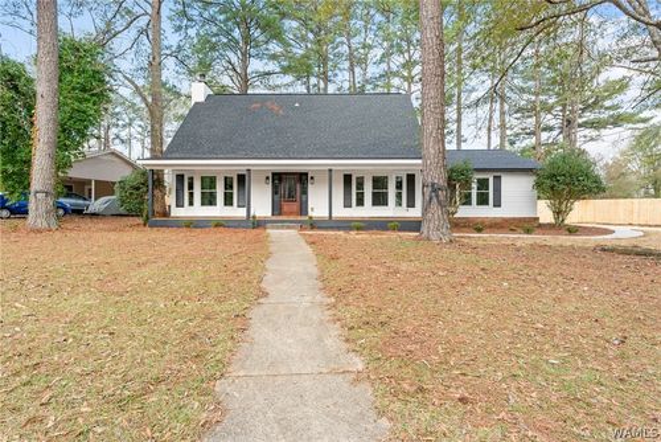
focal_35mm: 19
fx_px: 342
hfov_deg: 88.1
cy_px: 221
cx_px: 330
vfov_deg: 65.7
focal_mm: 18.6
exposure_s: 1/30
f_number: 8
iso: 250
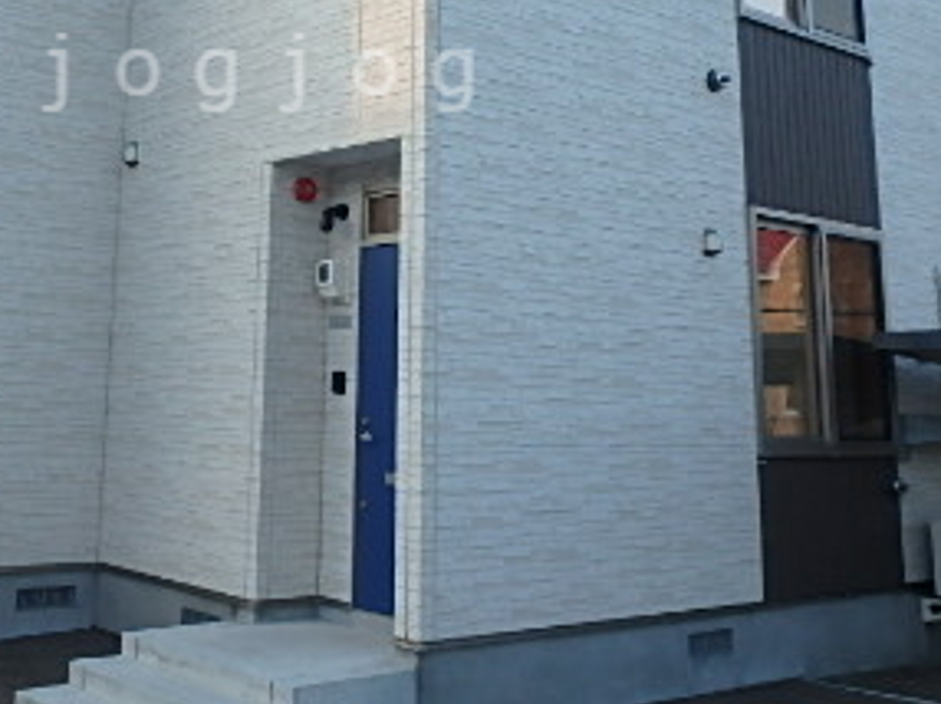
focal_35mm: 47
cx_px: 267
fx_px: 1277
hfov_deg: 39.6
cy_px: 72
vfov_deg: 29.6
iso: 125
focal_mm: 3.7
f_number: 3.5
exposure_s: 1/160
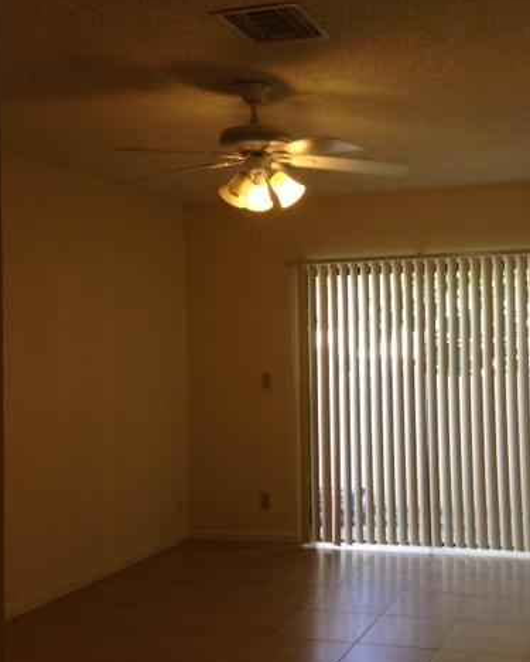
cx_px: 420
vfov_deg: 42.0
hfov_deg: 33.2
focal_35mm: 44
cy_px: 332
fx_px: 863
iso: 50
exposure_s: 1/40
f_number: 2.4
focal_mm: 4.12
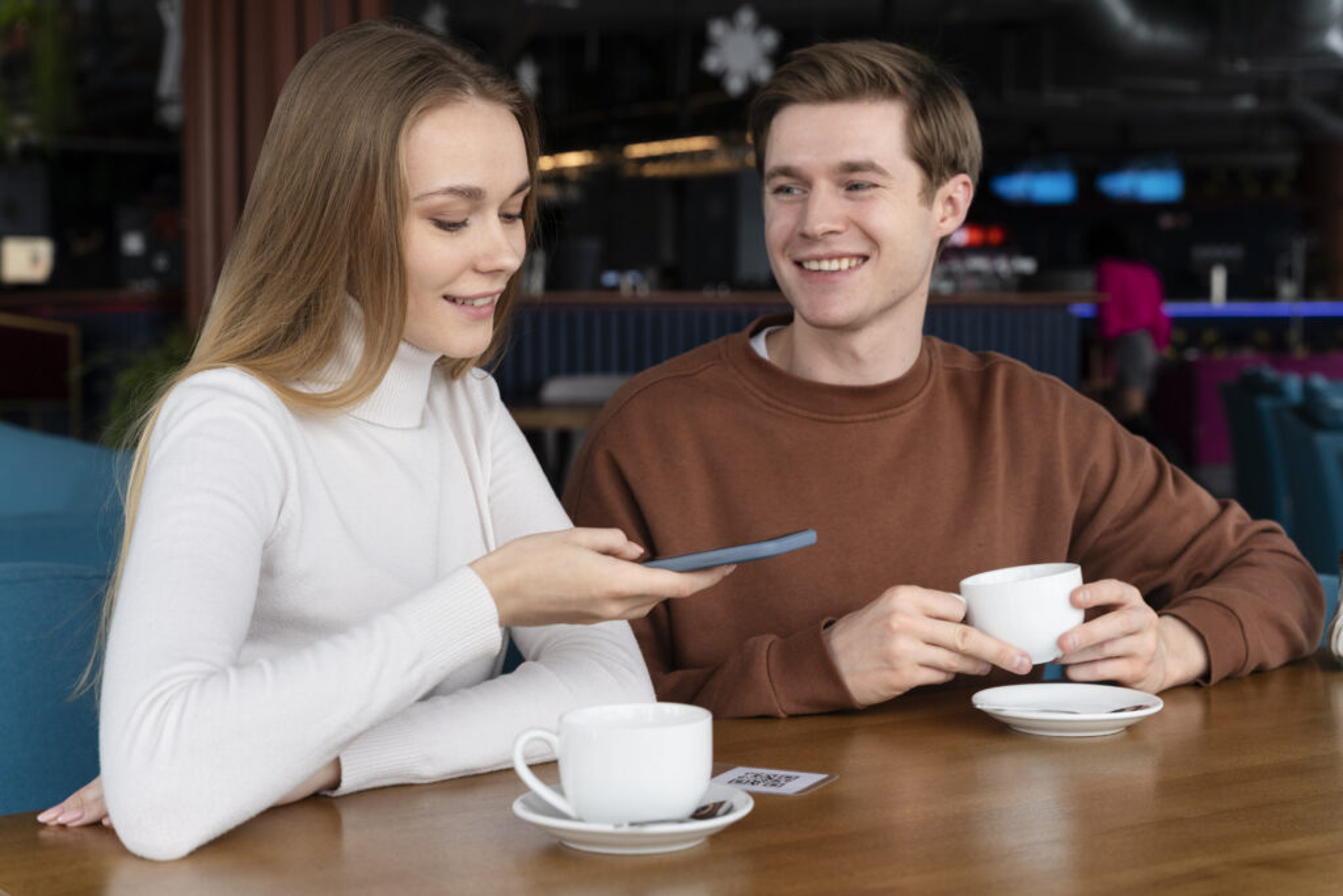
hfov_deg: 34.3
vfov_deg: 23.3
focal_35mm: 58
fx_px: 2175
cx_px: 672
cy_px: 448
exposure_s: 1/125
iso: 1000
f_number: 5
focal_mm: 58.3
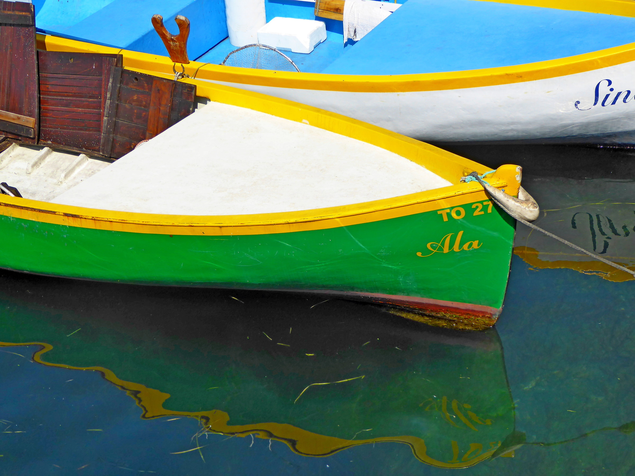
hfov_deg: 24.7
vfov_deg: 18.7
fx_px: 1449
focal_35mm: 79
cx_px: 318
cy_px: 238
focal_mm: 14.1
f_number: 4.7
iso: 80
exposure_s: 1/500
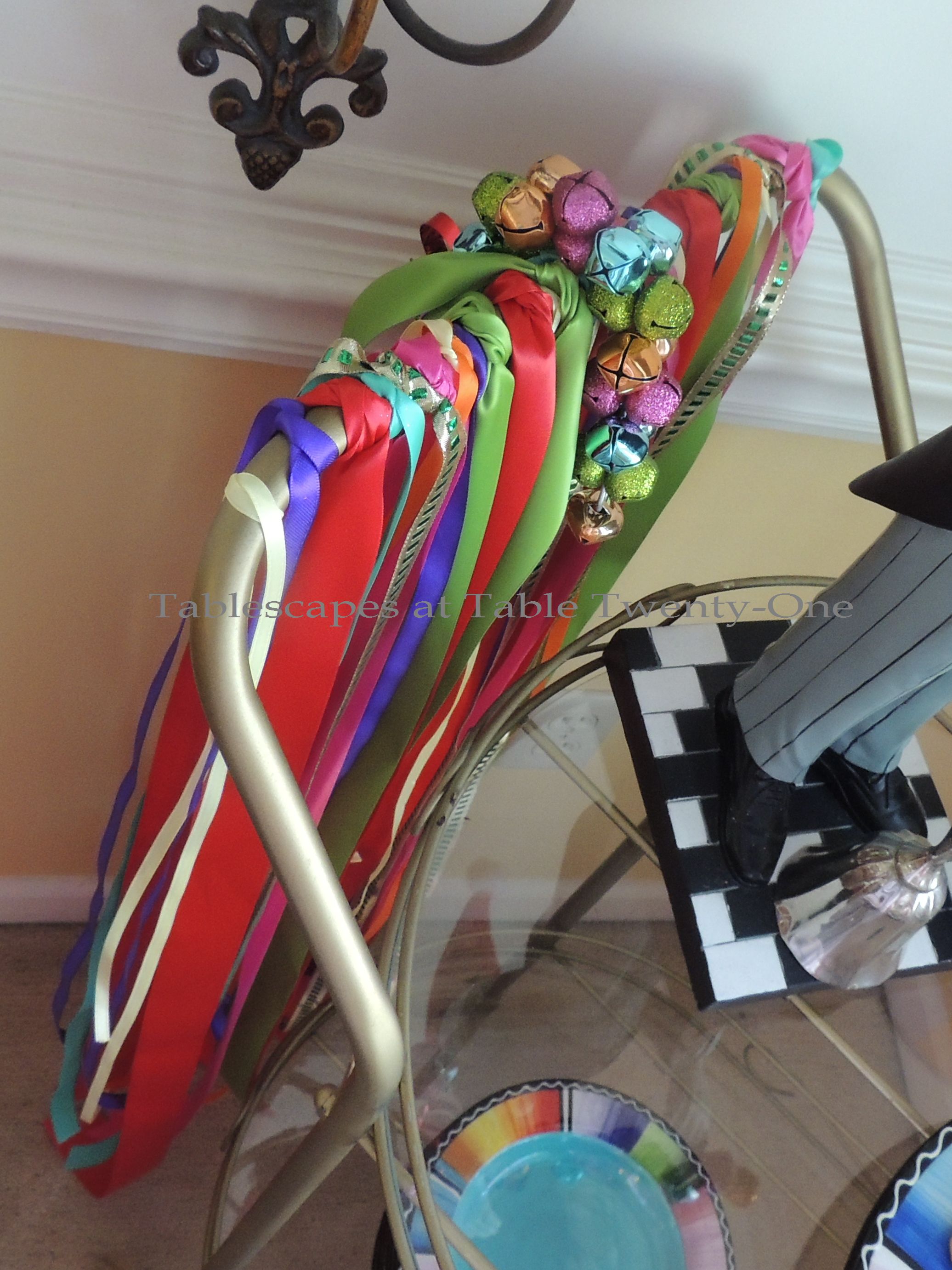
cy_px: 635
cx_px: 476
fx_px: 880
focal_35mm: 24
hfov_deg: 56.8
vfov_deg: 71.6
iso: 400
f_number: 3
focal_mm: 4.3
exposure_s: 1/10
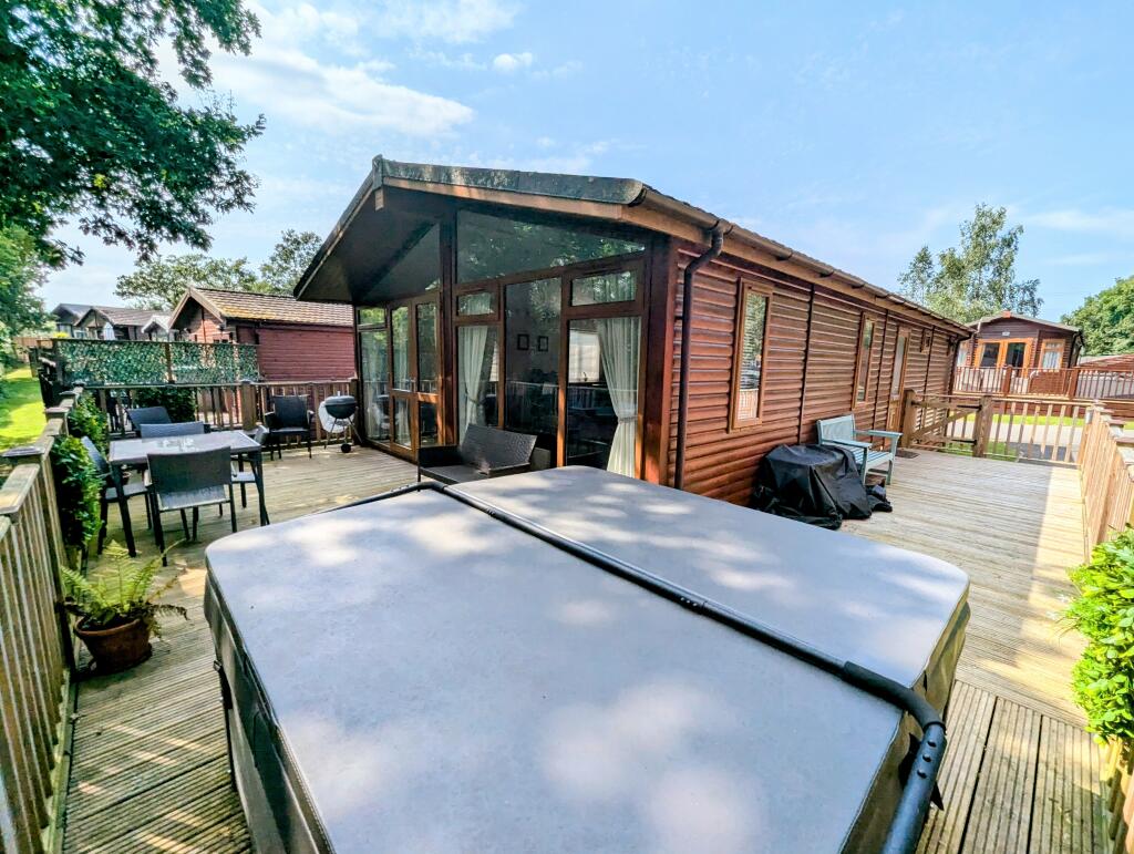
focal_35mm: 13
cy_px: 427
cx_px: 567
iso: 48
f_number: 2.2
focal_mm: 1.95
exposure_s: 1/2212
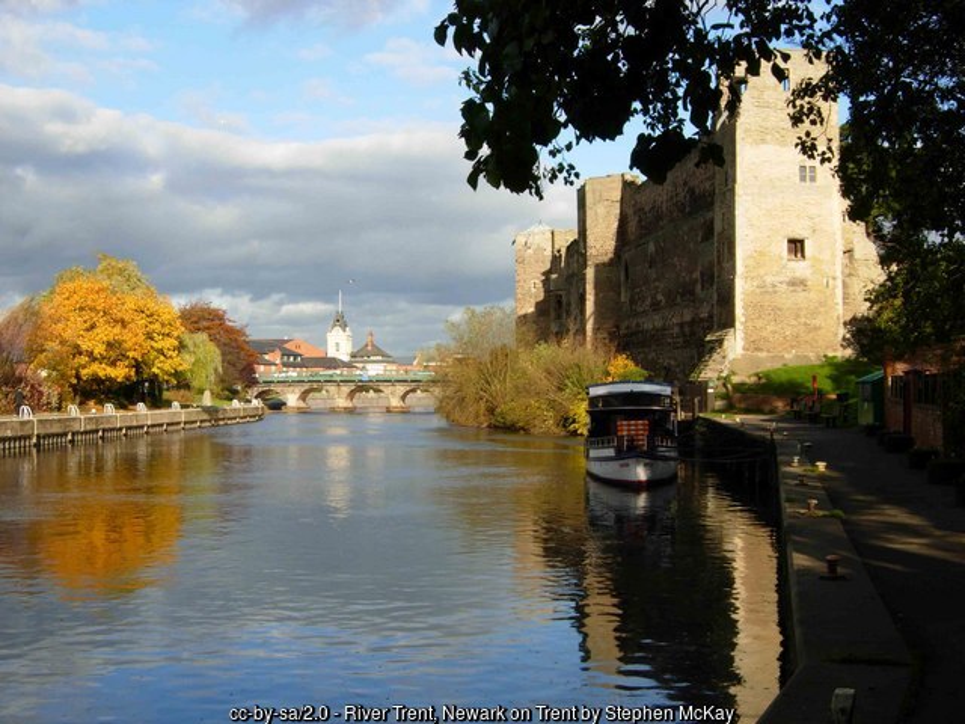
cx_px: 482
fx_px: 1338
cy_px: 362
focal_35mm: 48
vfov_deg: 30.3
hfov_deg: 39.7
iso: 50
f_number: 6.9
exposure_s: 1/111
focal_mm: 10.1
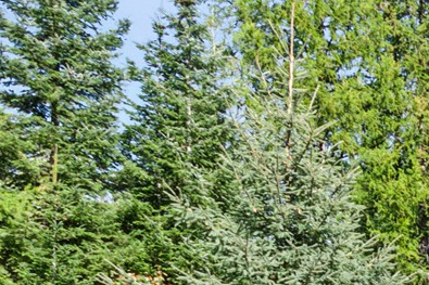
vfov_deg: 14.3
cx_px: 957
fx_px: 1048
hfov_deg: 15.7
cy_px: 453
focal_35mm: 88
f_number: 6.3
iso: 100
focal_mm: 11
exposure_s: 1/400
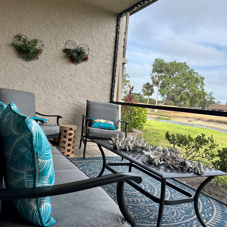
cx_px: 114
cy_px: 114
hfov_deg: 55.6
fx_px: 215
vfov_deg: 55.6
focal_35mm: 29
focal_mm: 6.86
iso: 80
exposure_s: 1/894
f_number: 1.78
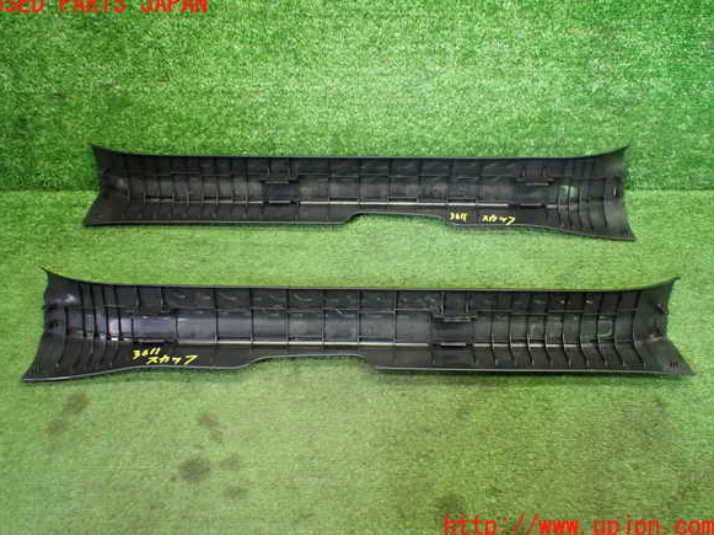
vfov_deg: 45.4
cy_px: 266
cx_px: 353
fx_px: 639
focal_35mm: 31
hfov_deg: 58.4
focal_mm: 5.4
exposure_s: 1/125
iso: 800
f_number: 2.3
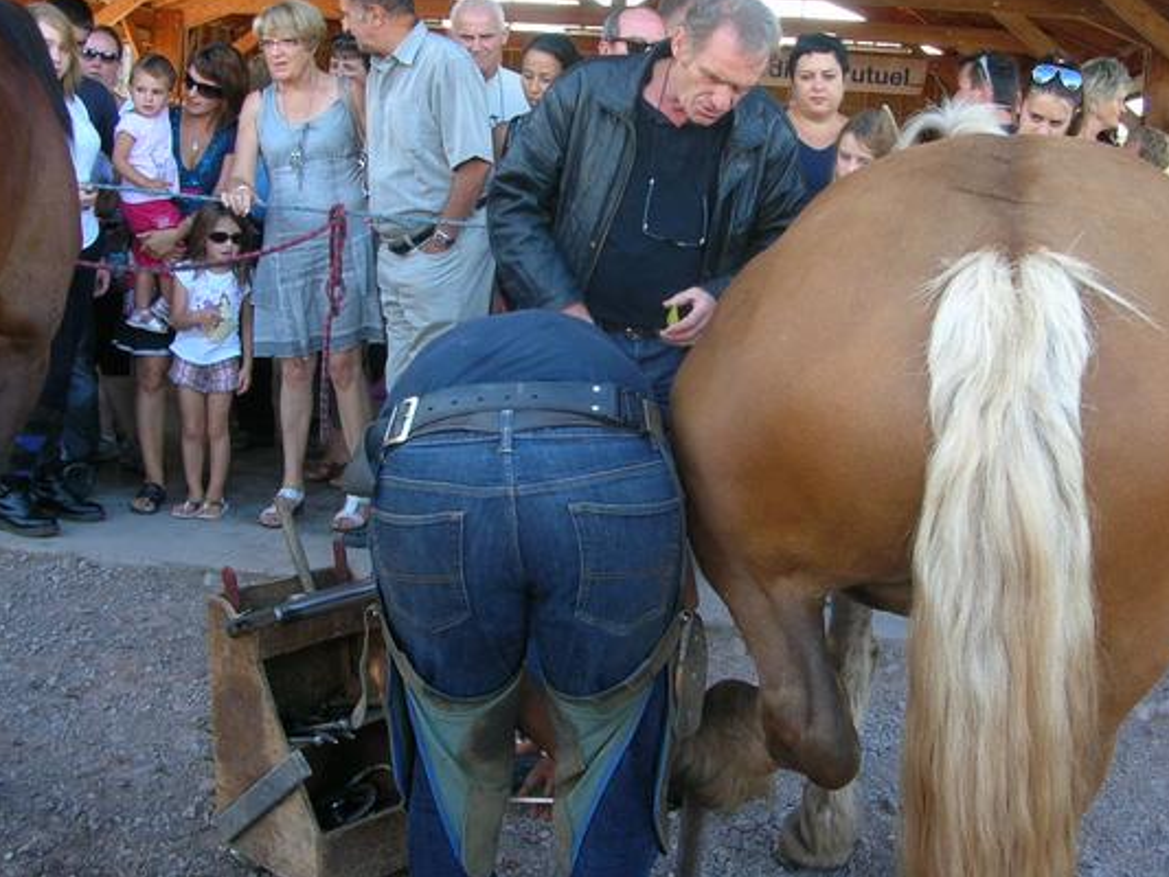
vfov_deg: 34.3
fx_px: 1419
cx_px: 660
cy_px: 392
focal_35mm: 42
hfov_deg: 44.7
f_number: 2.8
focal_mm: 5.8
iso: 50
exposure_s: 1/53
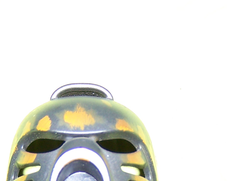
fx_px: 773
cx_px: 83
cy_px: 203
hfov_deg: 16.7
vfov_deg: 13.1
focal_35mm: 115
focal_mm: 6.3
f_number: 2.8
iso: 80
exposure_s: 1/800
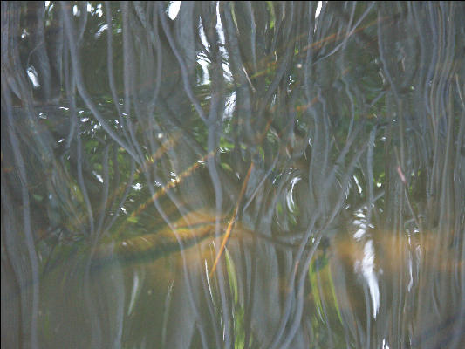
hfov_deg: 13.6
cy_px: 174
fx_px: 1948
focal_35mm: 145
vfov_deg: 10.2
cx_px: 232
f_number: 3.2
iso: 200
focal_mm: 36.77
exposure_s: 1/30
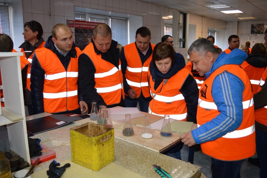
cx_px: 134
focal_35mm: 30
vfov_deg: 43.5
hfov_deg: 62.0
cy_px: 89
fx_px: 222
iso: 450
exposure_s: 1/60
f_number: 3.8
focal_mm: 20
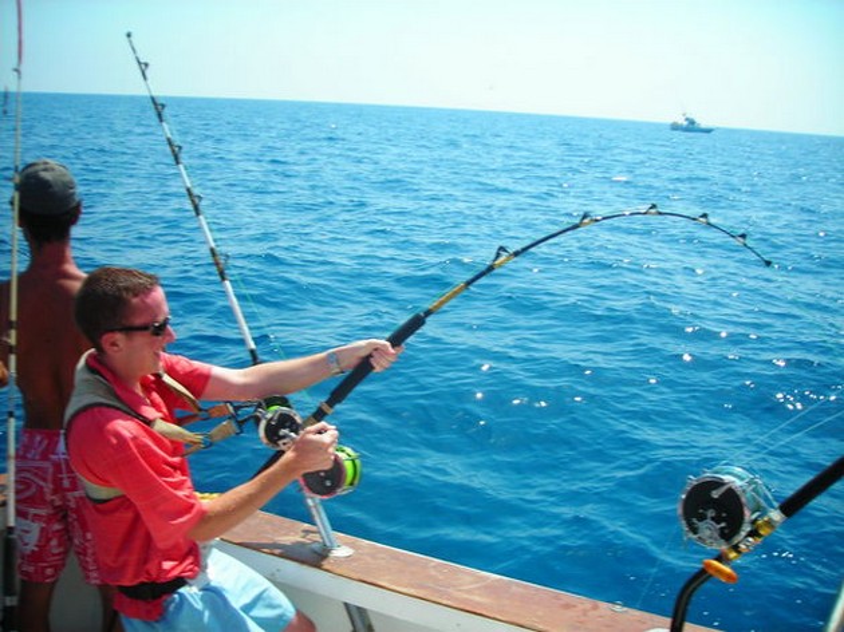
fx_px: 926
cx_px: 422
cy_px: 316
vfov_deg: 37.7
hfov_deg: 49.0
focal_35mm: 38
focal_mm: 6.3
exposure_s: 1/157
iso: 50
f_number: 6.4
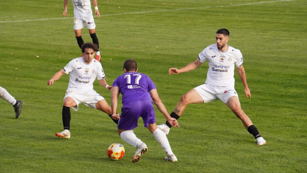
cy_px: 77
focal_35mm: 220
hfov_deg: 9.8
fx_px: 1787
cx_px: 153
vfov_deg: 5.5
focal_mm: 139
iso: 6400
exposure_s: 1/2500
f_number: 8
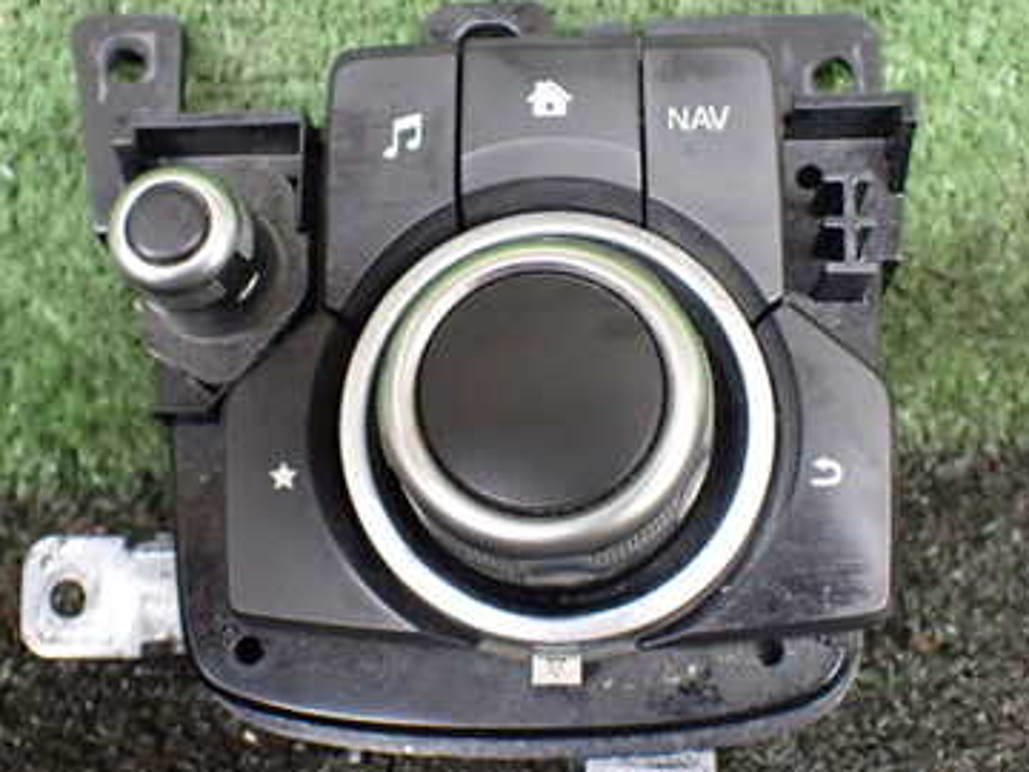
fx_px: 1486
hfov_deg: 38.2
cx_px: 486
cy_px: 337
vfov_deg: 29.1
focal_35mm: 50
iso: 800
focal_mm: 5.4
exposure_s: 1/125
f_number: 2.3
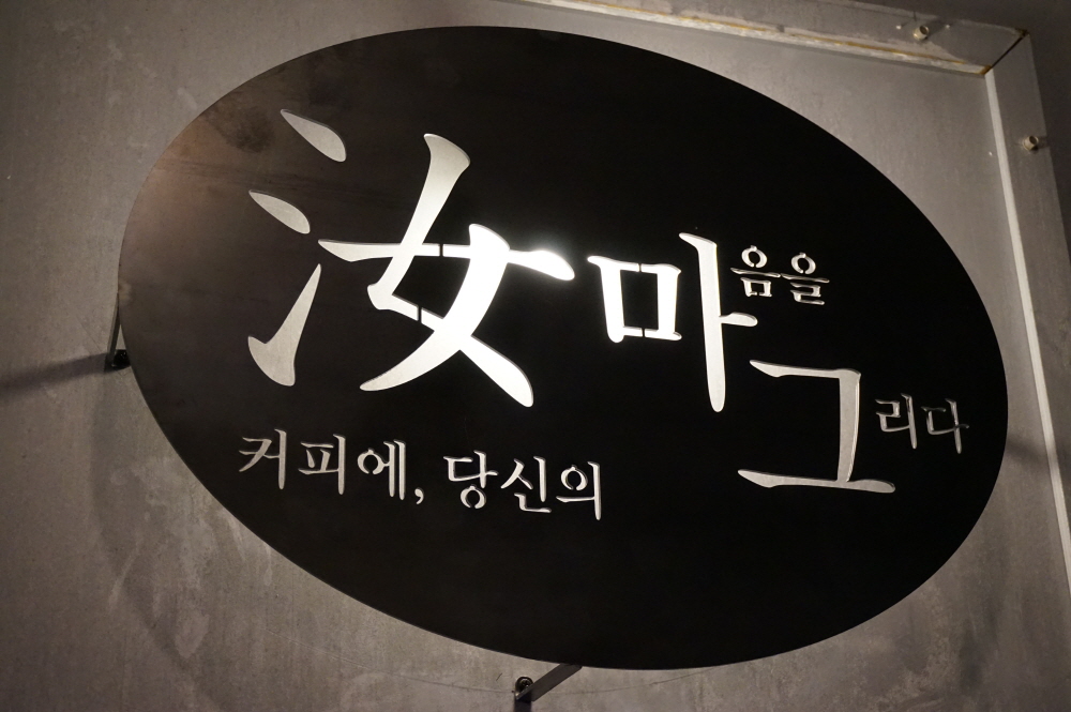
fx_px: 1739
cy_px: 356
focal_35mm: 58
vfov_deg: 23.1
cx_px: 536
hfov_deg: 34.2
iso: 3200
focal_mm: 39
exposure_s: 1/160
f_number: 5.6
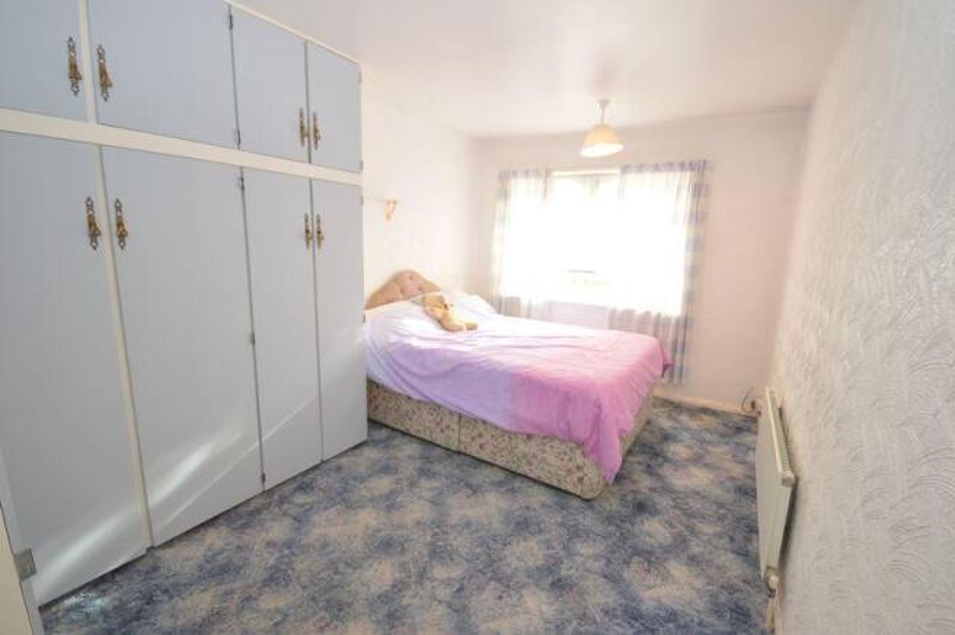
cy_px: 318
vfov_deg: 77.2
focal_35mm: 15
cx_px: 478
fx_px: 398
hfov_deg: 100.4
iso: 400
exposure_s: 1/100
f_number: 5
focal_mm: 10
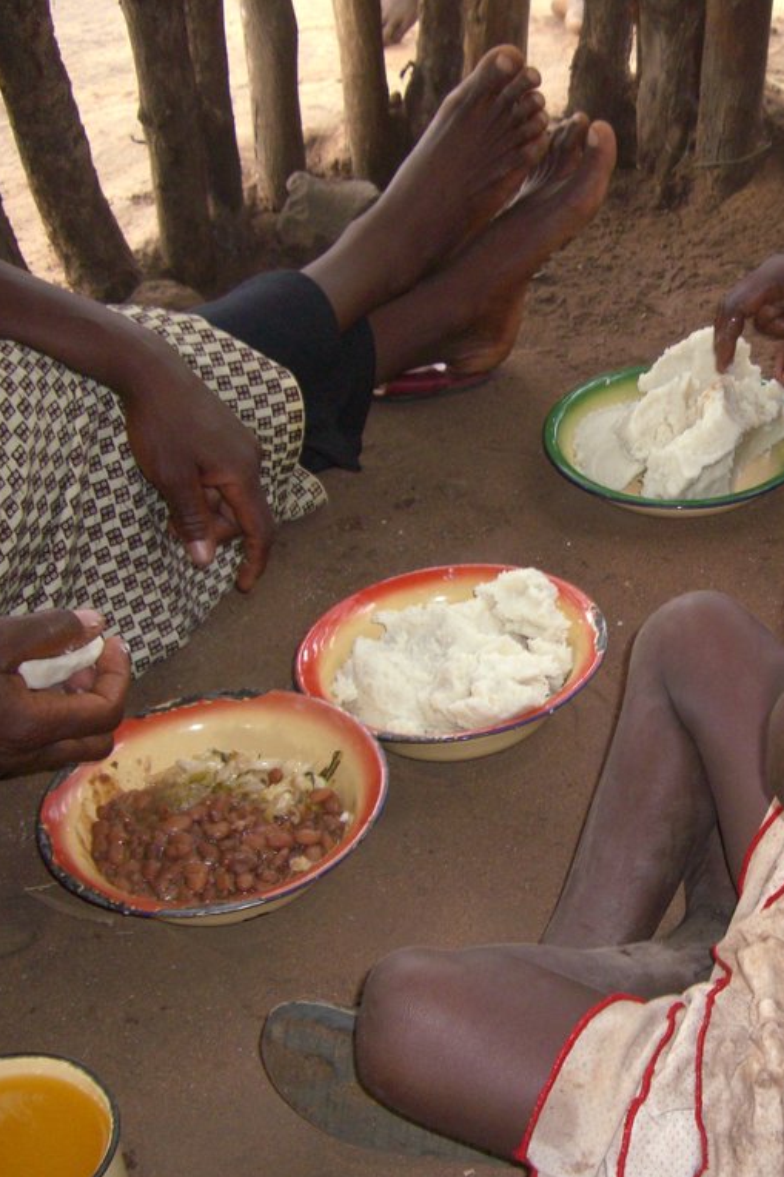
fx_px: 1732
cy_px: 588
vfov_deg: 37.5
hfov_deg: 24.4
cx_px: 784
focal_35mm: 53
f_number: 2.8
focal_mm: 7.9
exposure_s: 1/60
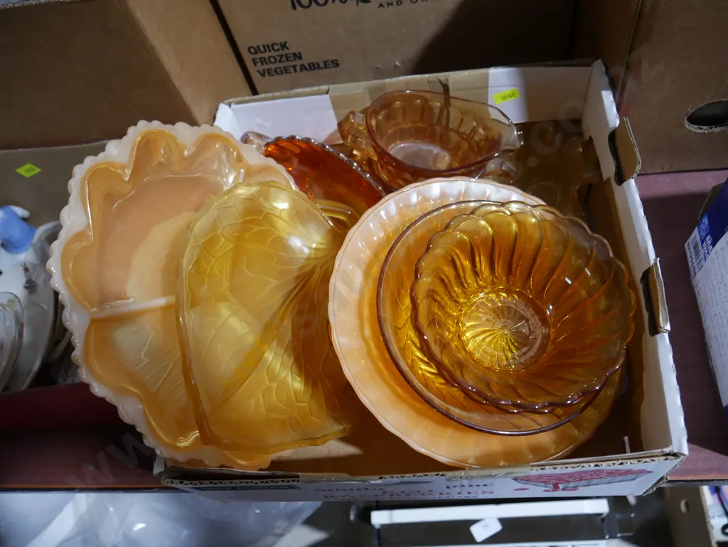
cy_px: 274
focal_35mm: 28
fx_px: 589
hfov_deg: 63.4
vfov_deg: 49.8
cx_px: 364
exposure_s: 1/60
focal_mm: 14
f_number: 3.5
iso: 640
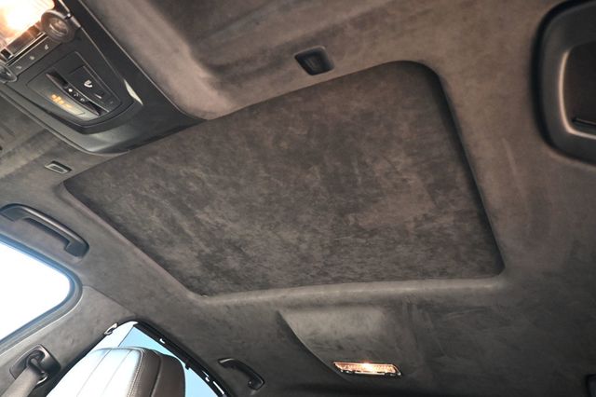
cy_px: 198
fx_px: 397
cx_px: 298
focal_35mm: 24
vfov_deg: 53.1
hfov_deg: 73.8
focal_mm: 16
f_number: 3.5
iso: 3200
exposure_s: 1/100
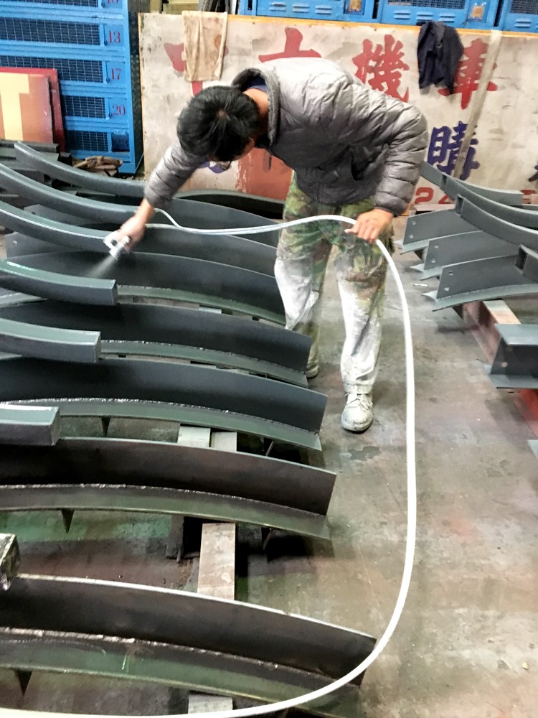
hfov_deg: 48.2
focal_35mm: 29
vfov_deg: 61.7
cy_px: 359
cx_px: 269
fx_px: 601
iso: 320
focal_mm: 4.15
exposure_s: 1/15
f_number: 2.2
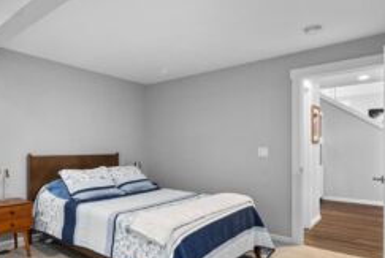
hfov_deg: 71.8
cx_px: 106
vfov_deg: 54.8
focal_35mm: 23
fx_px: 246
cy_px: 157
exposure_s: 1/3
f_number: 6.3
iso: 1000
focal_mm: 14
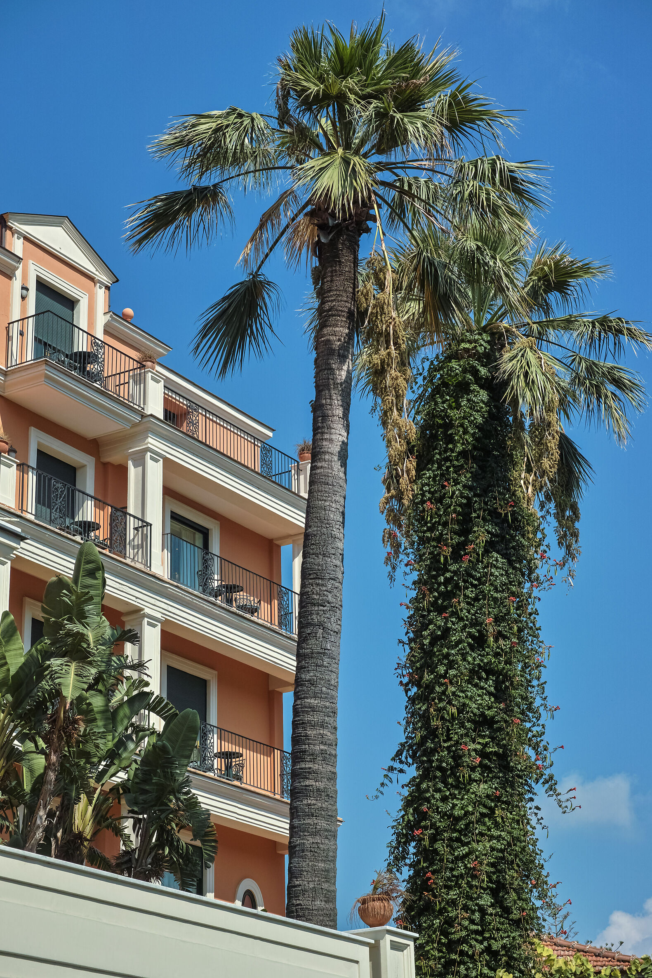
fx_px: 2065
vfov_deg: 26.7
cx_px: 328
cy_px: 490
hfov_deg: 17.9
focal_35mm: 76
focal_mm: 50
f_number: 5.6
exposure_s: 1/1000
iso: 200
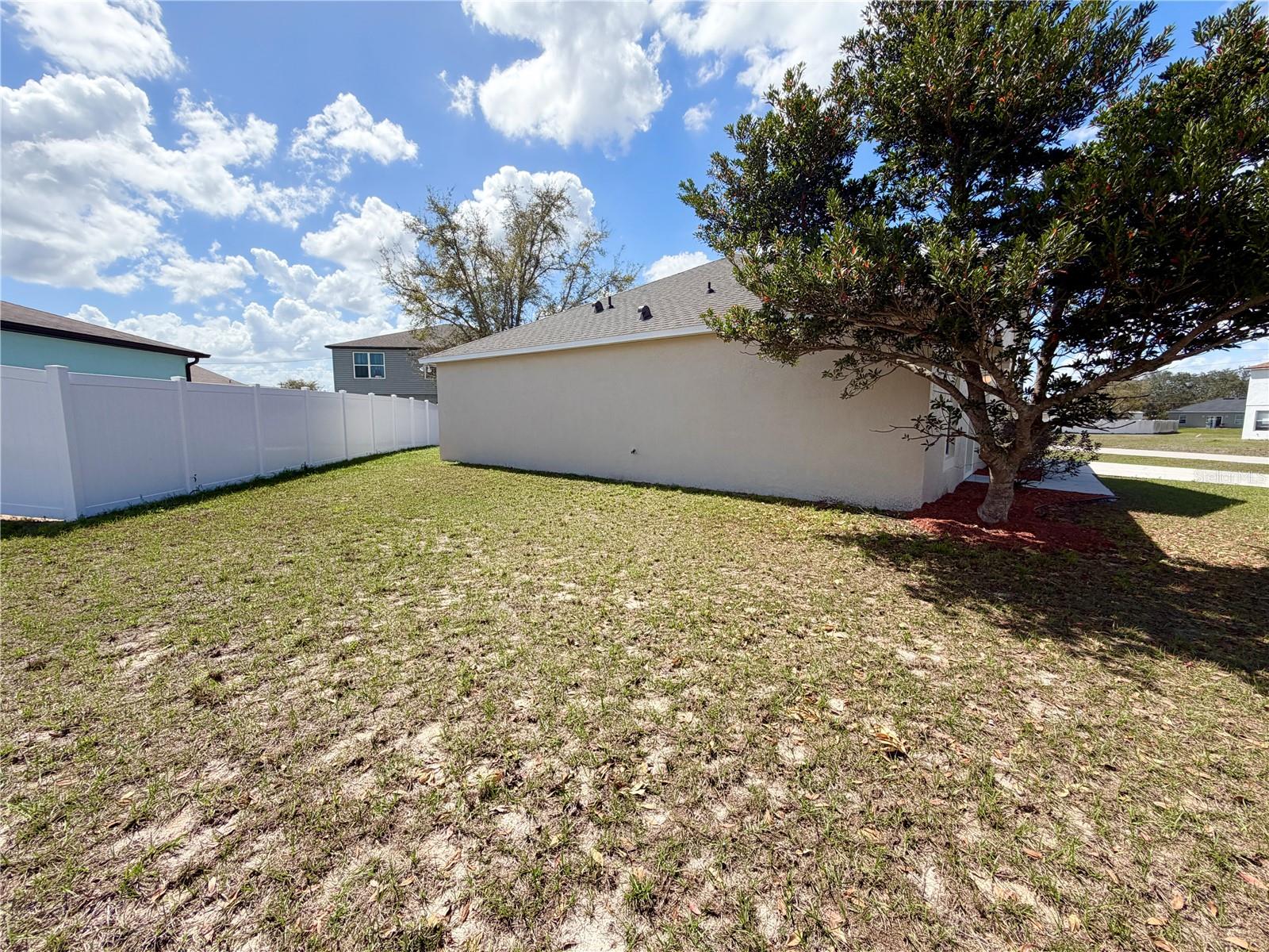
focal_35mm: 14
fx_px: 513
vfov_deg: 85.7
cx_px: 634
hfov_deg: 102.1
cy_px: 476
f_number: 2.2
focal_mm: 2.22
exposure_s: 1/1017
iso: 25
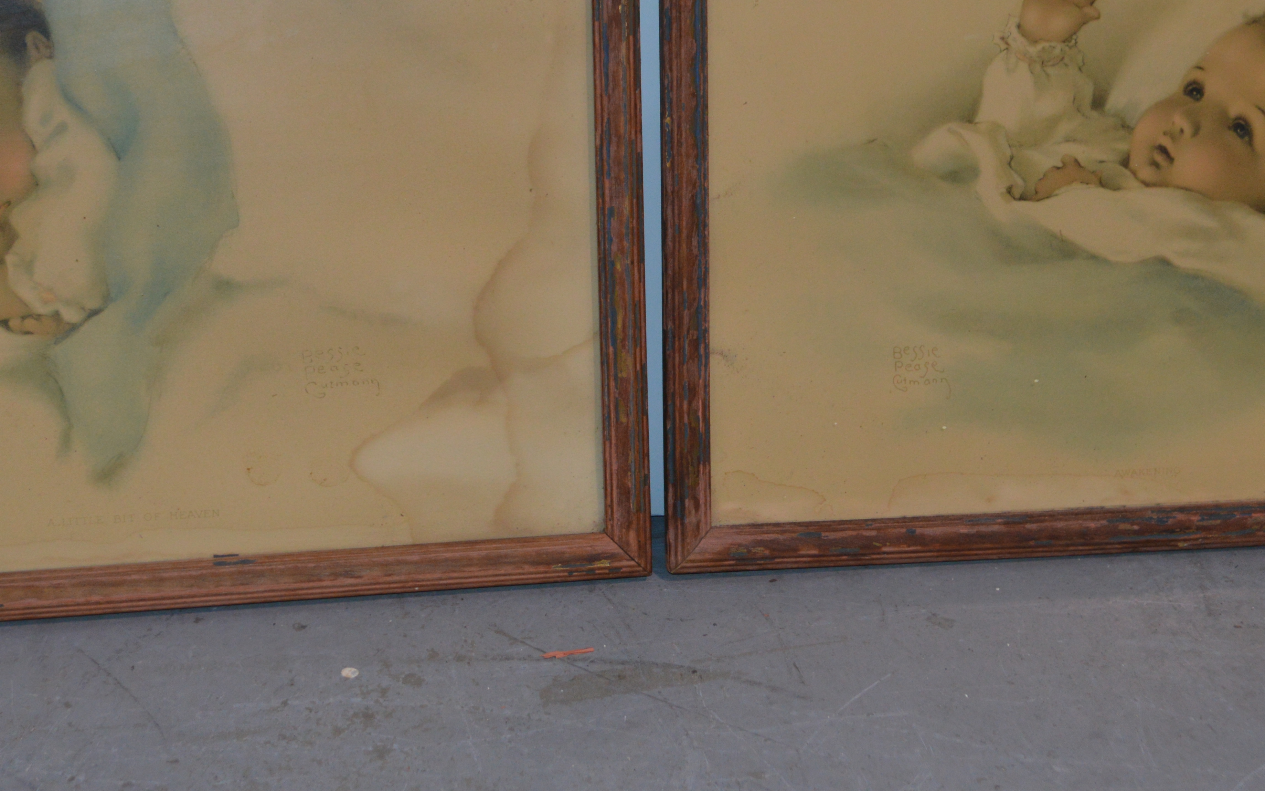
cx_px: 658
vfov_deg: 17.3
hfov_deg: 27.5
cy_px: 203
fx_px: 2585
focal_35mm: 75
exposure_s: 1/60
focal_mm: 30
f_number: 4.5
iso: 560
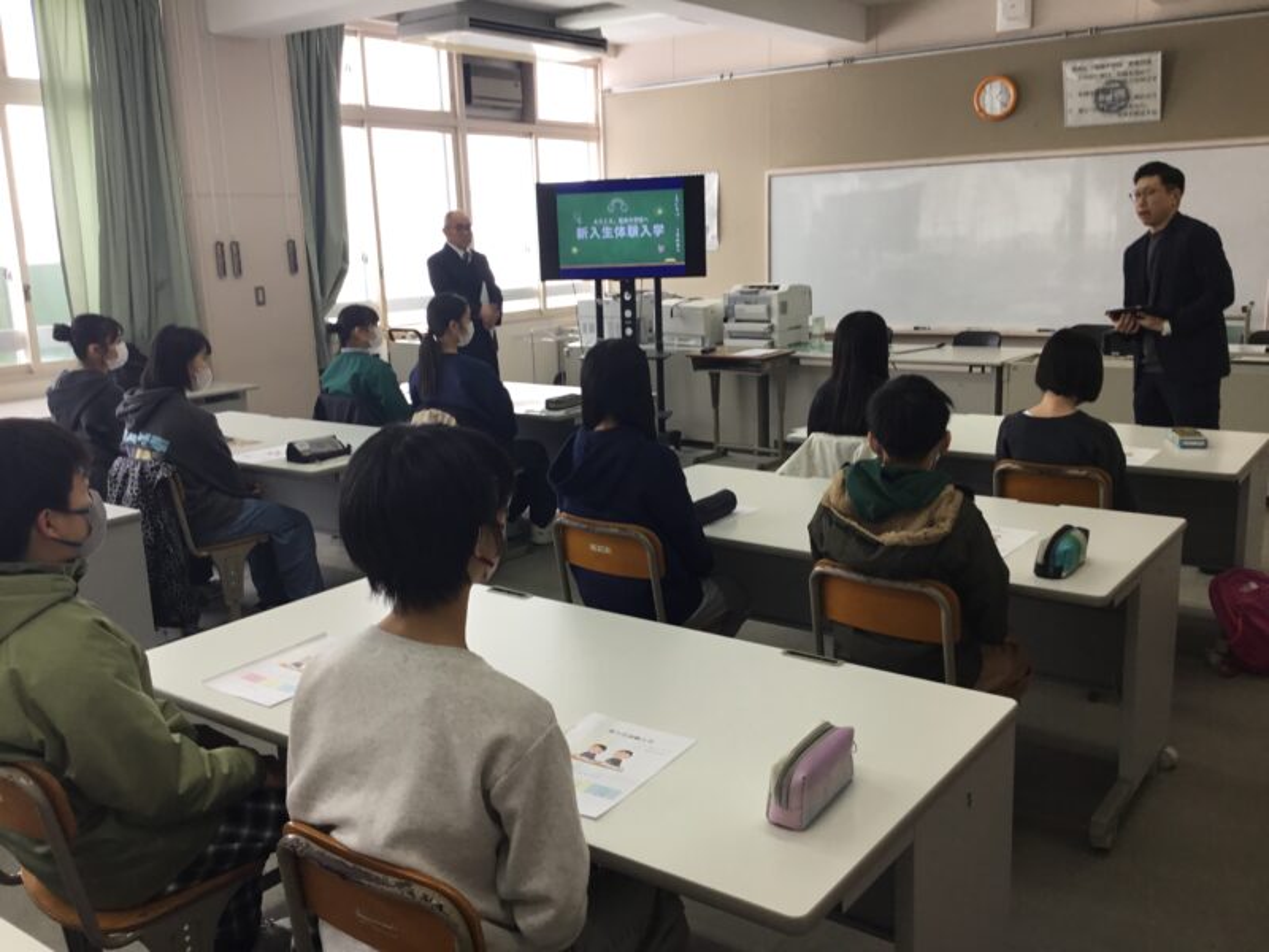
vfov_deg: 45.4
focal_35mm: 31
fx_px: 1136
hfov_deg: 58.4
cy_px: 476
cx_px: 634
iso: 32
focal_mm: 3.3
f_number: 2.4
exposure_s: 1/50
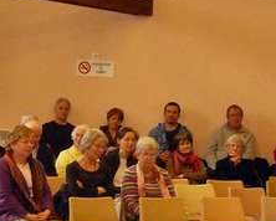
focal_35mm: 123
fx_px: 1006
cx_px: 39
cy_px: 187
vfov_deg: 12.5
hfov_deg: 15.5
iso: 400
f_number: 2.8
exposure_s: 1/30
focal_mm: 5.2
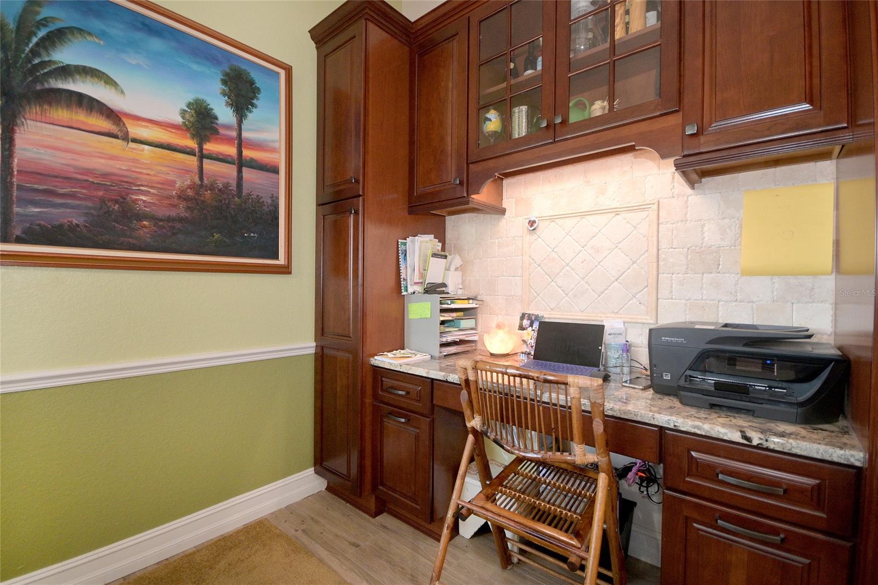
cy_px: 292
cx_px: 439
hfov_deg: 100.4
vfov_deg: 77.3
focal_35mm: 15
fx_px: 366
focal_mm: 10
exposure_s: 1/60
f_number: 4.5
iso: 1000
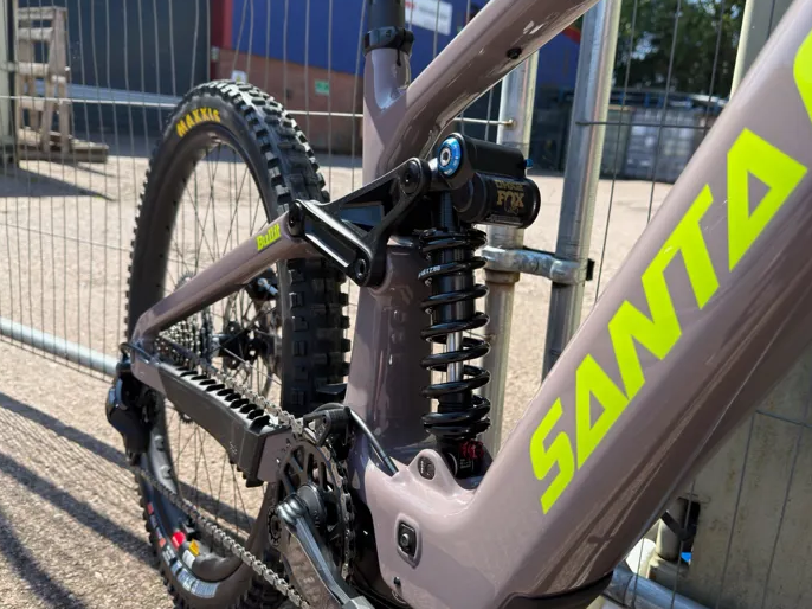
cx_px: 438
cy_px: 282
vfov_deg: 49.7
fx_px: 657
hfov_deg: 63.4
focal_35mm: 28
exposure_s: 1/1522
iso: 64
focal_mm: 6.76
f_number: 1.78
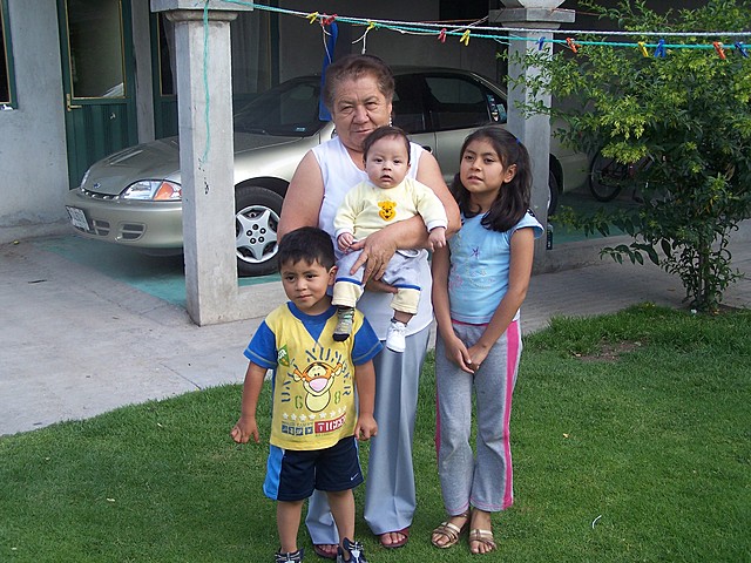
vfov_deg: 30.3
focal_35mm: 48
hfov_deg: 39.7
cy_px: 282
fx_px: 1041
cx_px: 376
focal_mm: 8
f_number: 3
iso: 80
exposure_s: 1/350
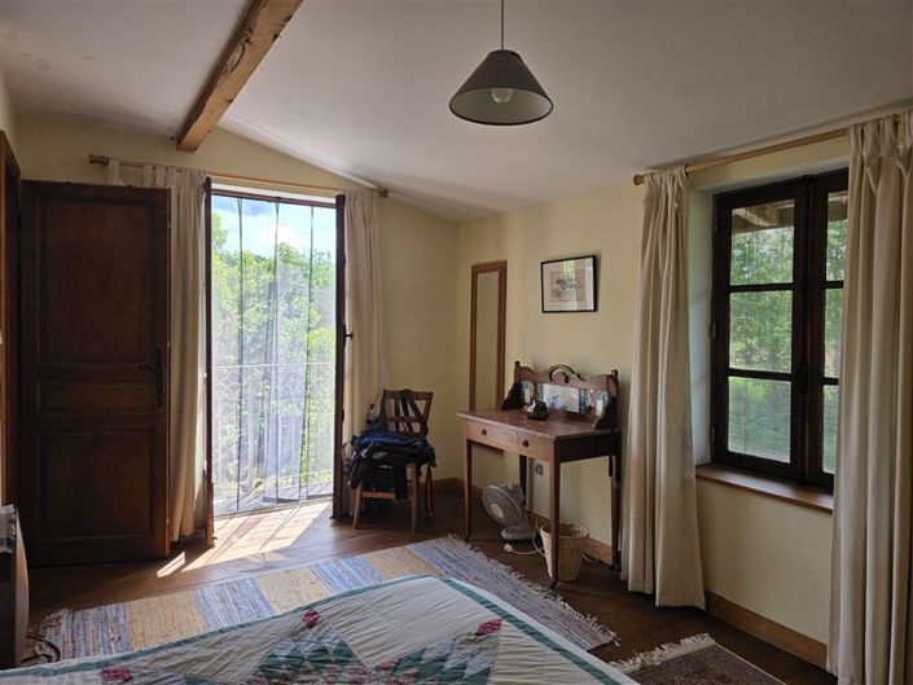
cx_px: 456
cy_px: 342
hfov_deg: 73.9
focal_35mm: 23
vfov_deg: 58.9
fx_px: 607
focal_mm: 6.3
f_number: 1.7
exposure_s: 1/180
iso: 32
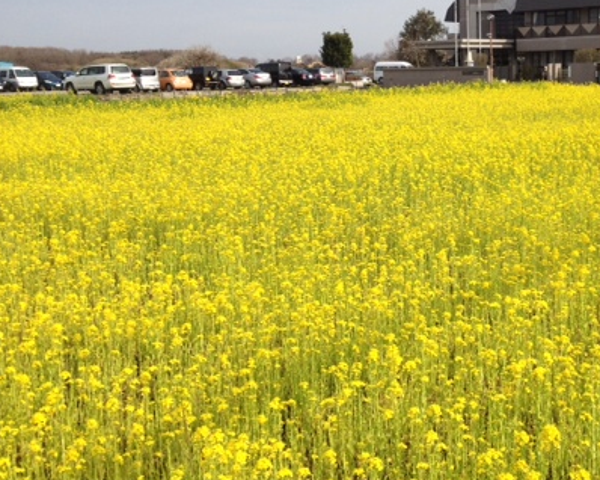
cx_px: 415
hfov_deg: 33.8
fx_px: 976
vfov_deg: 27.5
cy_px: 180
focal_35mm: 55
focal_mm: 4.28
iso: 64
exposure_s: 1/1842
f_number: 2.4
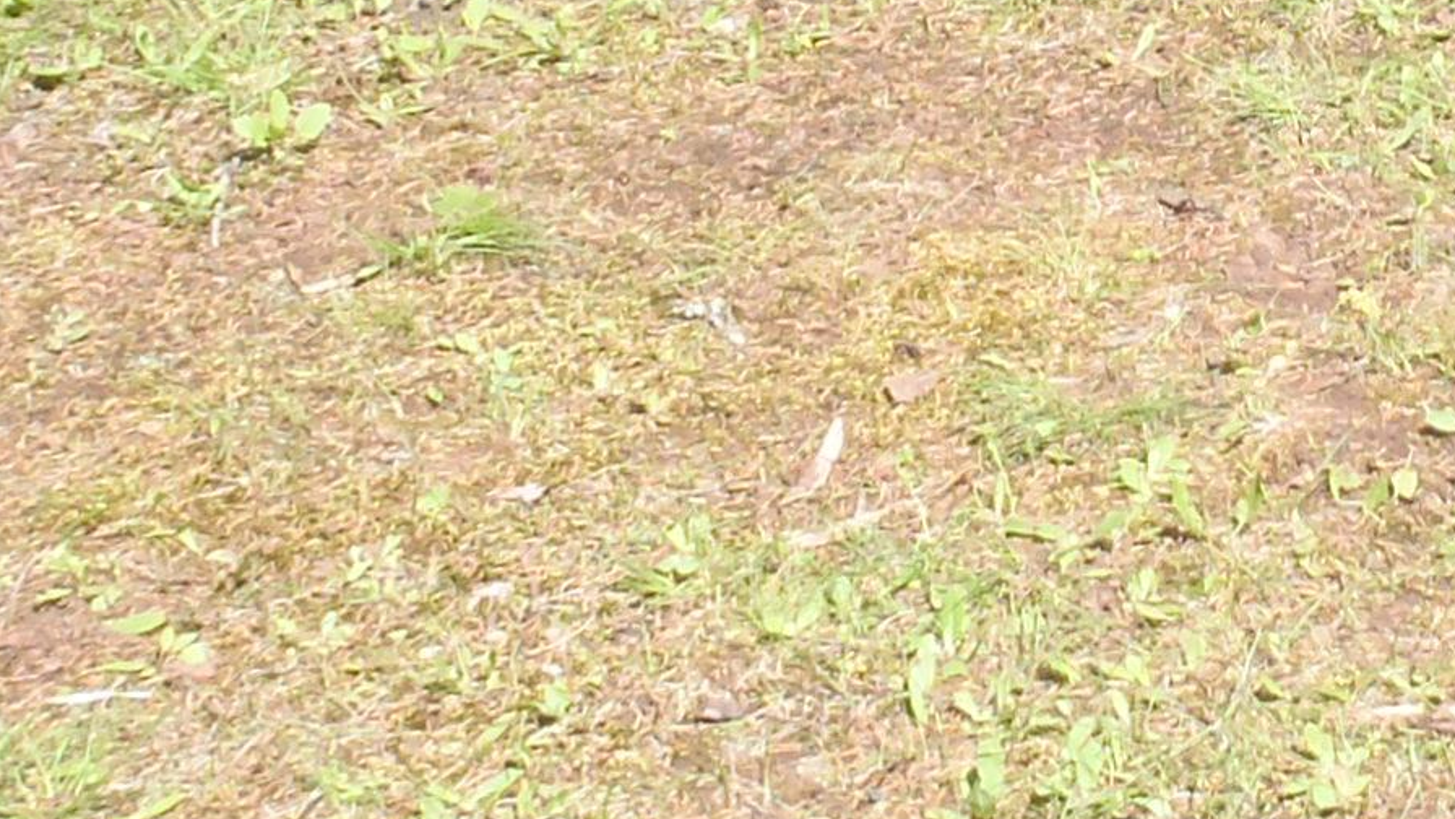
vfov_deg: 7.8
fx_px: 5633
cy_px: -1048
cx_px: 1543
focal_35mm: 146
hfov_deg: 14.4
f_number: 3.9
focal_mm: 5
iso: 80
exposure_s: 1/250
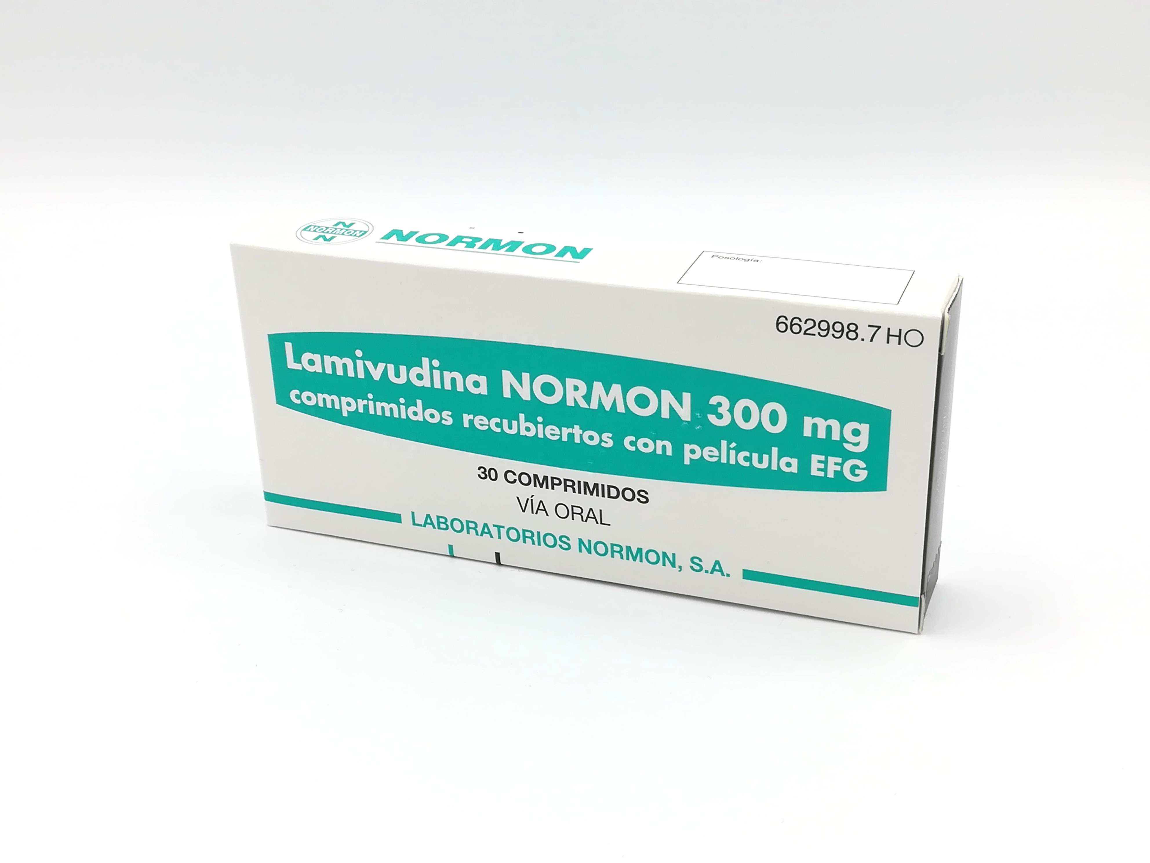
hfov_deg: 43.9
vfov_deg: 33.6
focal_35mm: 43
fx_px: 1429
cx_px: 575
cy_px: 432
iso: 50
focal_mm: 3.83
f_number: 2.2
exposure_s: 1/434
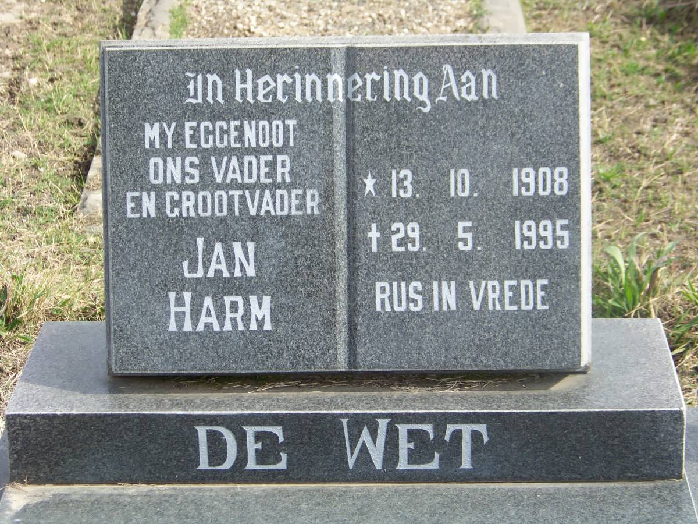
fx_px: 1936
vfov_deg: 15.4
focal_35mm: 96
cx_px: 349
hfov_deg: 20.4
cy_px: 262
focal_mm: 16.2
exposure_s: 1/400
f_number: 3.2
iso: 64
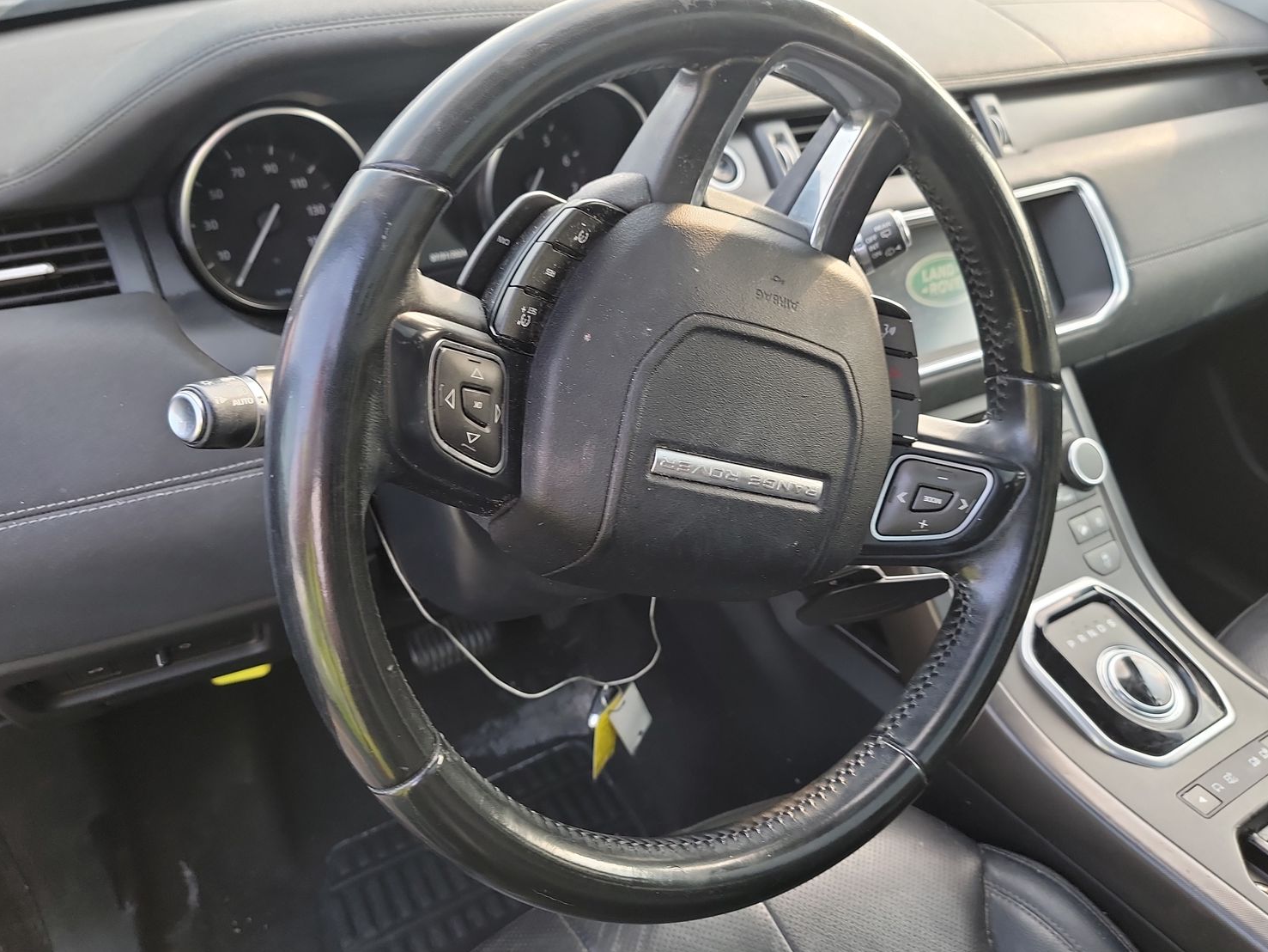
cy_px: 446
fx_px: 952
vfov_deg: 53.0
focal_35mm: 26
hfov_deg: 67.3
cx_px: 642
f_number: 1.8
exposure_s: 1/59
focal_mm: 6.7
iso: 124
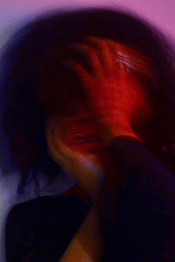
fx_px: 602
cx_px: 88
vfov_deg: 24.6
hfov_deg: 16.6
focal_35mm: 82
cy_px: 131
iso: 400
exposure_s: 1/8
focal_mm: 55
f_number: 8
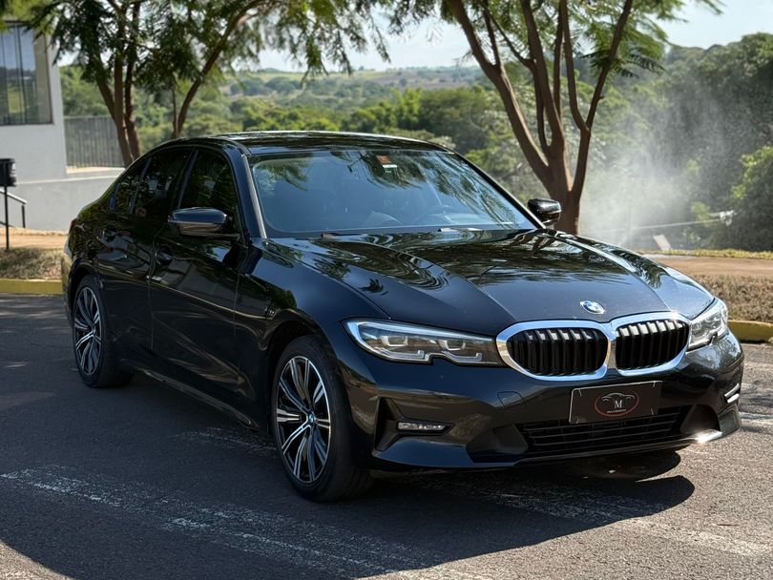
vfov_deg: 30.3
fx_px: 1072
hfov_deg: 39.6
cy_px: 290
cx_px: 386
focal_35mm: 48
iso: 100
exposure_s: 1/2088
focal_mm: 6.76
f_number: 1.78
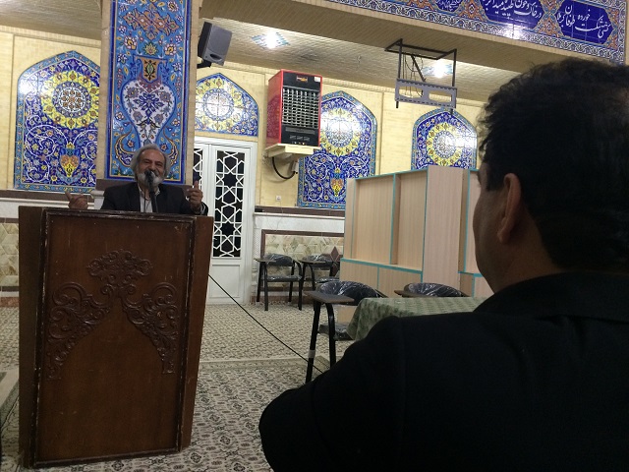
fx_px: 527
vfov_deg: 48.2
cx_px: 314
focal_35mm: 29
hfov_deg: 61.7
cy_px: 236
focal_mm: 4.15
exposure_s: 1/33
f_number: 2.2
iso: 200
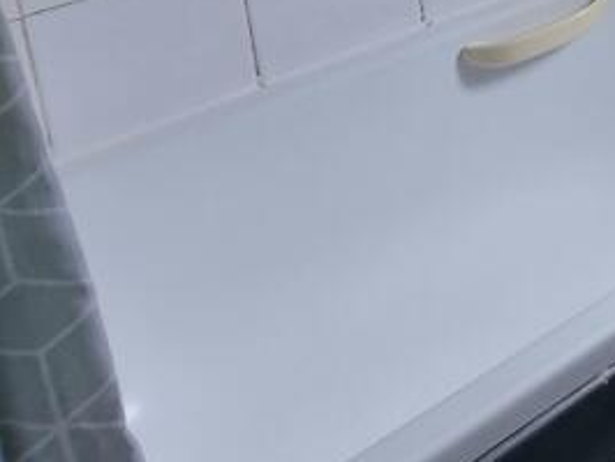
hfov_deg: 24.1
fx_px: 889
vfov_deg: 21.0
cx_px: 1033
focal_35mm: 50
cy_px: -346
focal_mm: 2.2
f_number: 2.2
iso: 80
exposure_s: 1/60.2
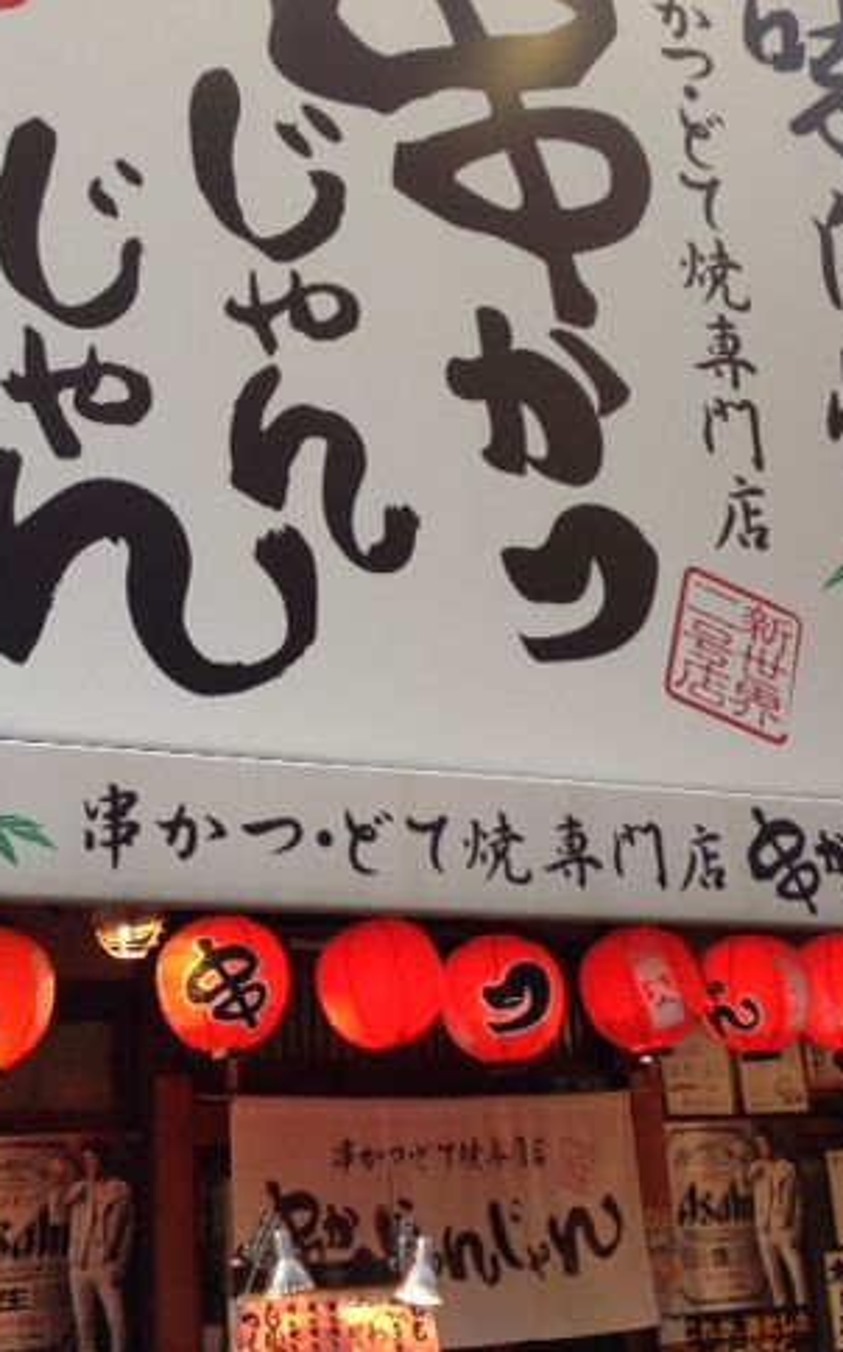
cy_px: 677
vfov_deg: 42.7
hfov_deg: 27.2
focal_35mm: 47
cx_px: 251
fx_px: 1730
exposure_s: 1/120
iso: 64
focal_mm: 4.12
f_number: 2.4
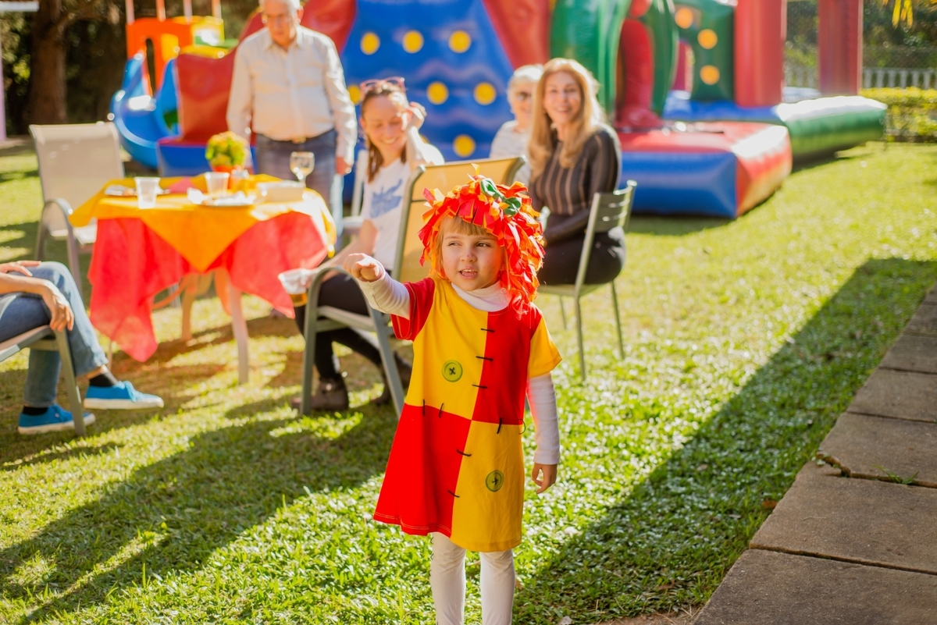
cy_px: 312
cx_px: 468
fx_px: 1302
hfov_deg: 39.6
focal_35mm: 50
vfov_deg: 27.0
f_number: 2.8
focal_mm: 50
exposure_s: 1/400
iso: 100
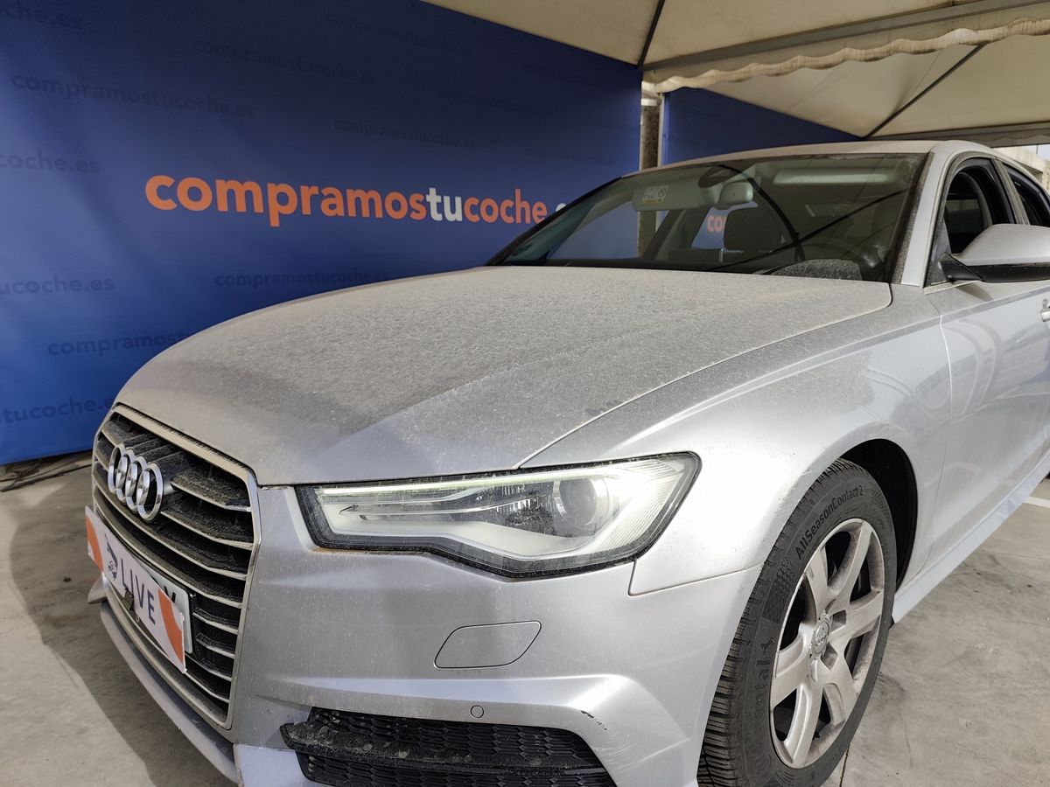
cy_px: 394
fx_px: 698
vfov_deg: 58.9
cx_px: 525
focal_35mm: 23
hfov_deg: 73.9
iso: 50
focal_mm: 6.19
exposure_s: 1/630
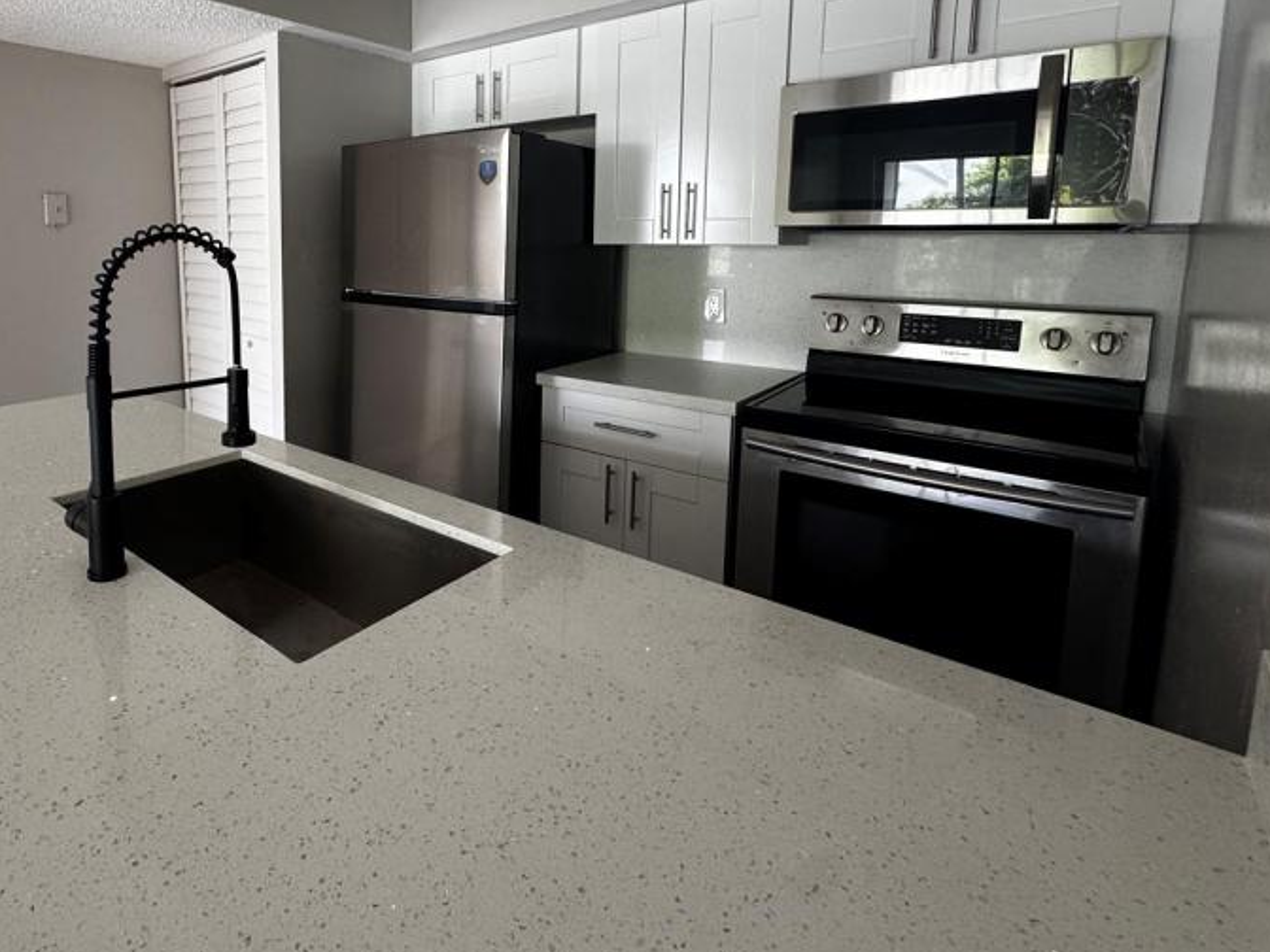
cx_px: 389
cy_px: 315
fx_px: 734
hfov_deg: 78.1
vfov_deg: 64.2
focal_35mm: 20
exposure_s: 1/60
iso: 200
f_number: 2.2
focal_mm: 2.22
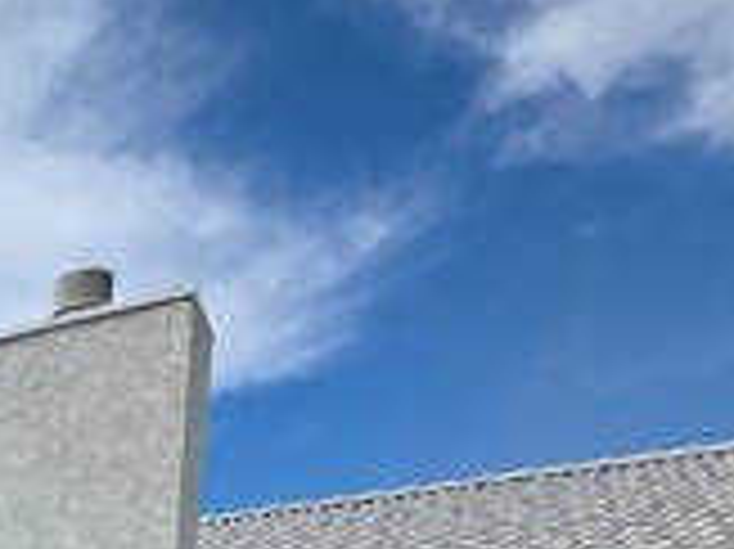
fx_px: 1081
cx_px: -342
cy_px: 1035
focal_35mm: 51
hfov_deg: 27.3
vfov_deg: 19.6
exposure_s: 1/3318
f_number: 1.9
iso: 40
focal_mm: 2.2
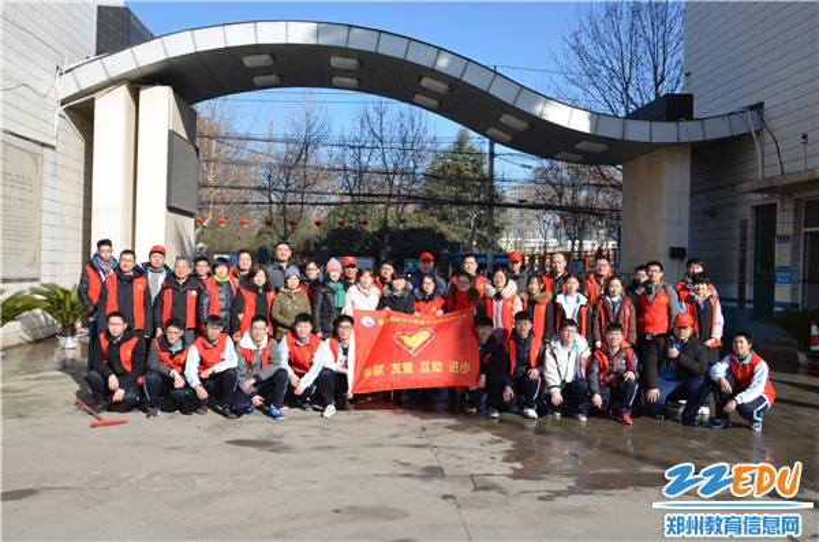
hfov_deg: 59.6
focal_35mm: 32
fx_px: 715
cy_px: 271
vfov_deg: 41.5
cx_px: 410
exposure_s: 1/250
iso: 110
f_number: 8
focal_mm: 21
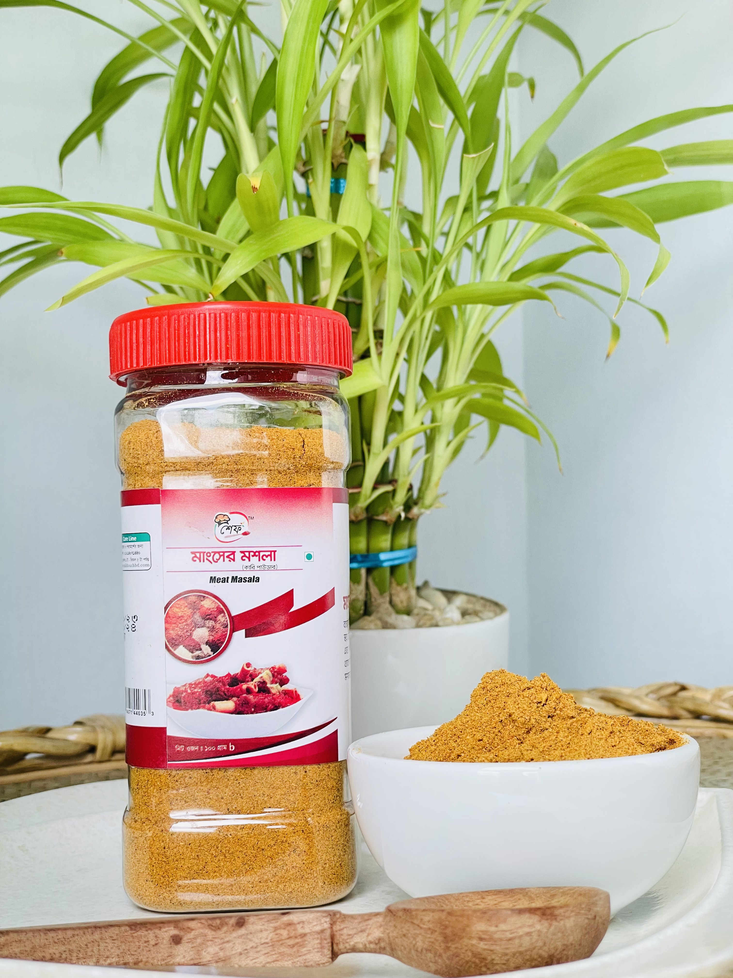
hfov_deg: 28.0
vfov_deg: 36.8
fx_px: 1468
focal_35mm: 52
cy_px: 489
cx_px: 366
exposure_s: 1/99
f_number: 2
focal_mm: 6
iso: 80
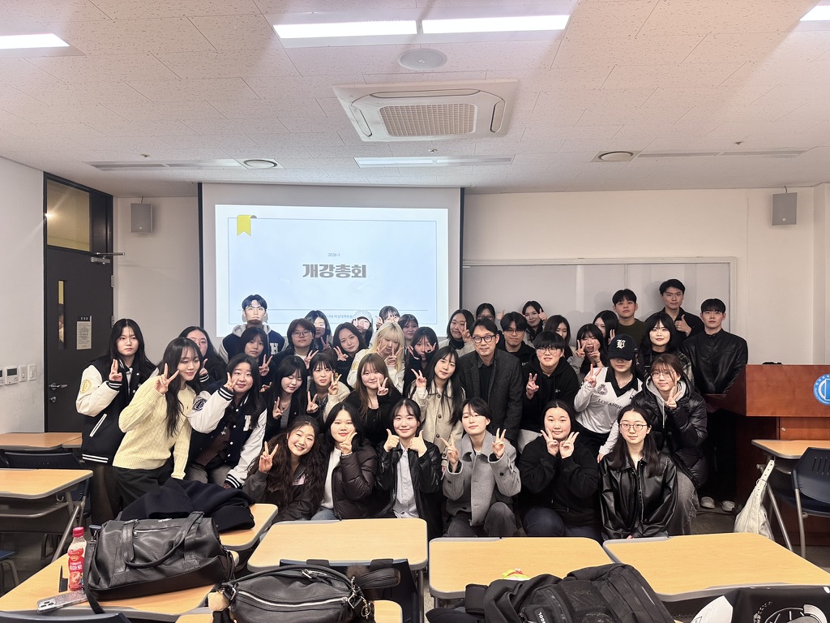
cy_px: 312
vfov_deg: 56.8
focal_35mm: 24
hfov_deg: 71.6
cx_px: 415
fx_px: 575
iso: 100
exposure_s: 1/120
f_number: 1.78
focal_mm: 6.86
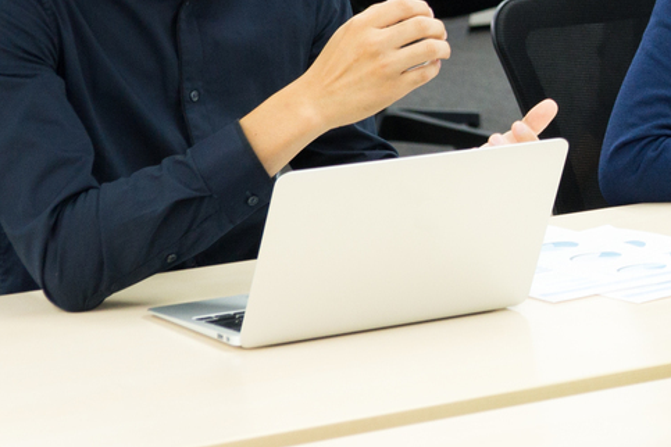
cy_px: -181
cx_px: 1279
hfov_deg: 9.4
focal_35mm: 207
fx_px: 3858
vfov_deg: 6.6
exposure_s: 1/60
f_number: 3.5
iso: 400
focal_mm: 50
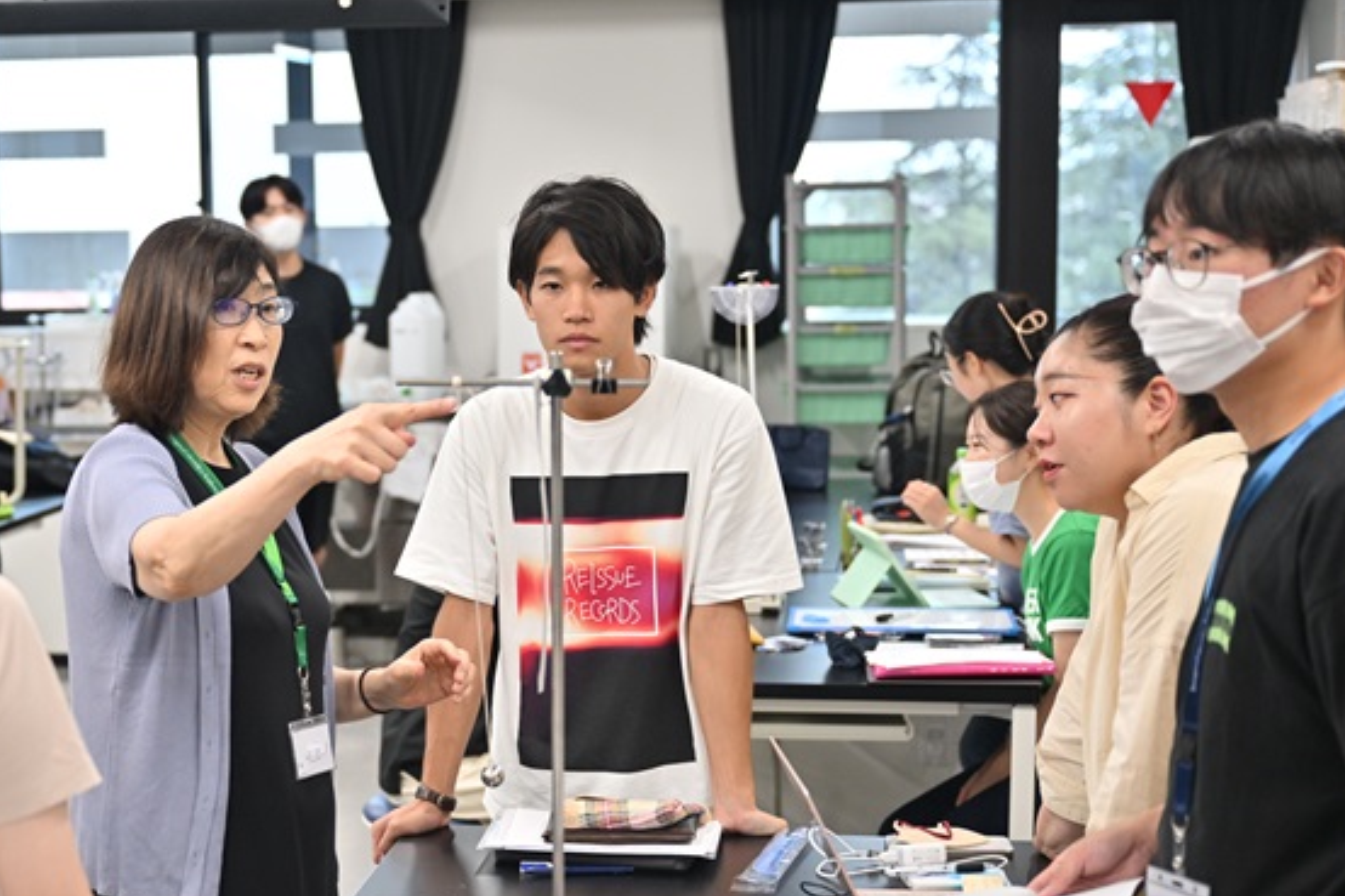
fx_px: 2614
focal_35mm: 70
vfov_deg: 19.4
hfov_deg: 28.6
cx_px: 392
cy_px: 605
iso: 800
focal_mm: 47
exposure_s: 1/200
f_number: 2.8
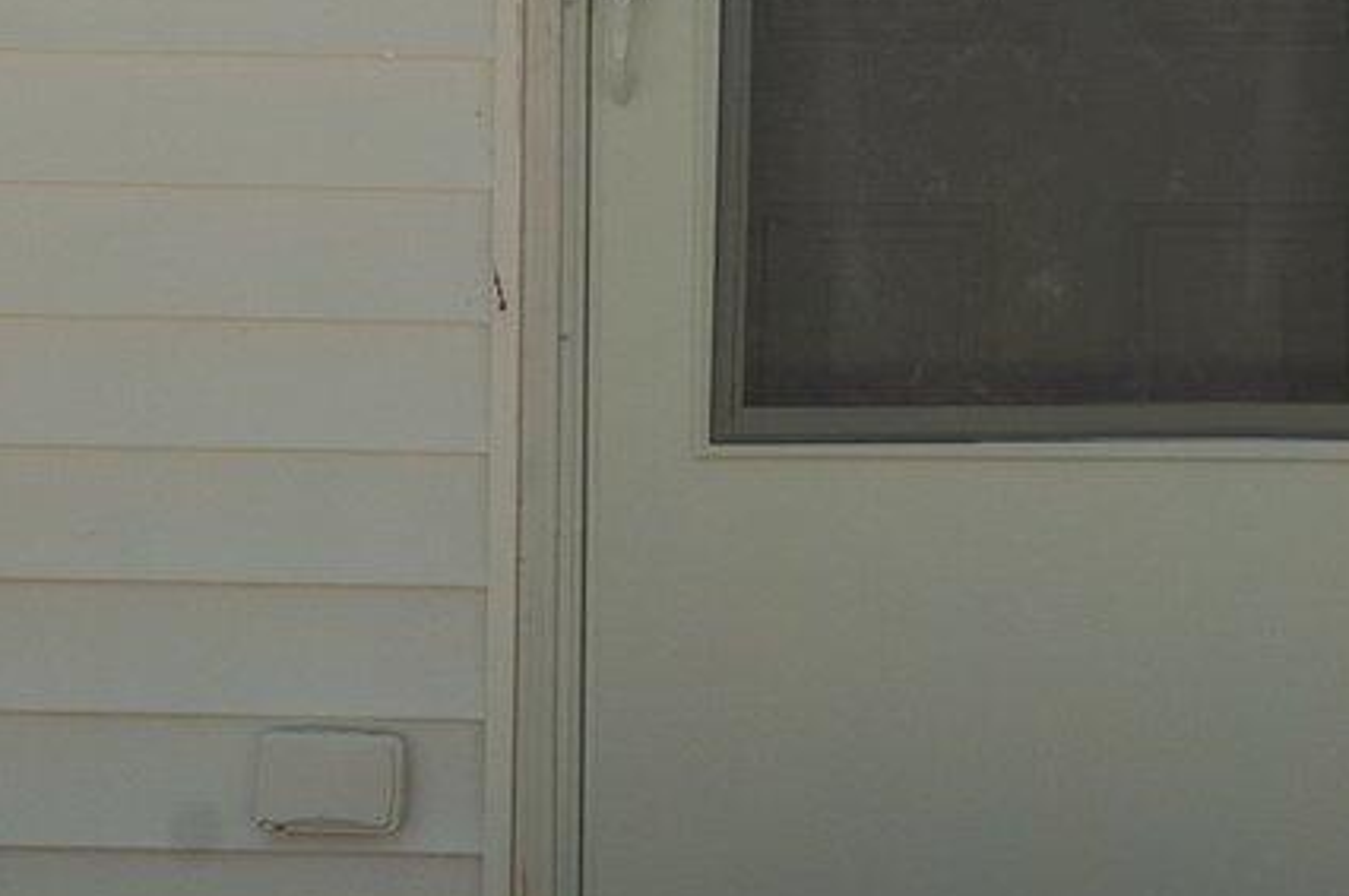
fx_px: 5764
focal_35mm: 154
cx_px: 1032
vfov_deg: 8.7
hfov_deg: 13.3
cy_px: -399
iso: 400
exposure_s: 1/320
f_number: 9
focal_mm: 32
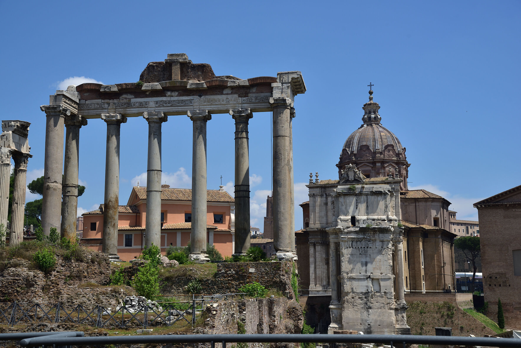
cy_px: 174
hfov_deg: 39.6
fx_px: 724
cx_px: 260
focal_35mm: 50
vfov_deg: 27.0
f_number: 8
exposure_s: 1/640
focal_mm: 50
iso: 200
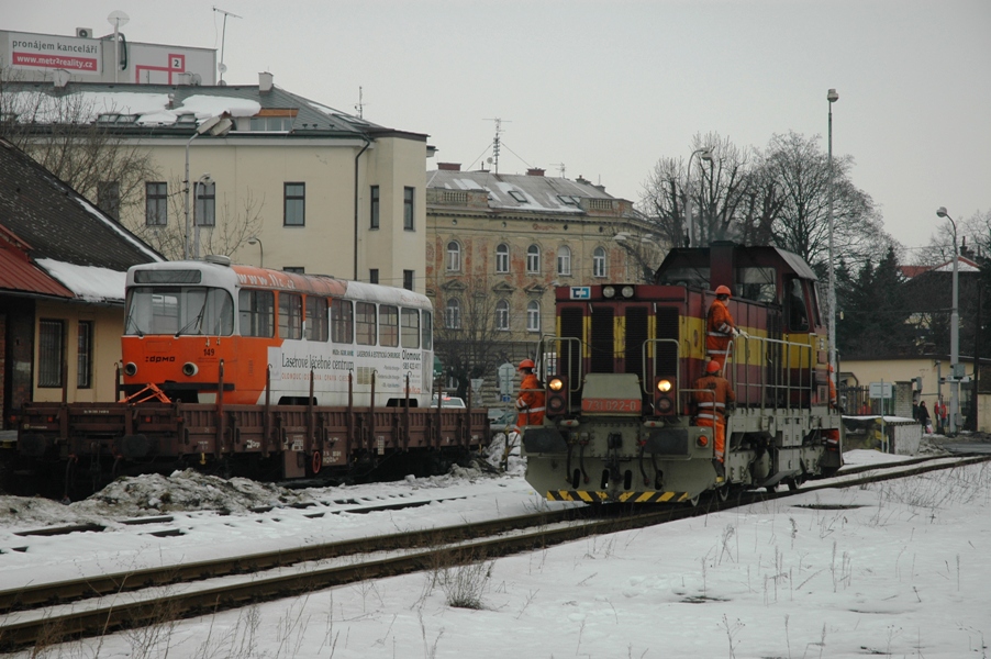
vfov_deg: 14.0
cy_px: 330
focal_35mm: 98
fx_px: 2682
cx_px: 496
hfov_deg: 20.9
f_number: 6.3
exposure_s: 1/250
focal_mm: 65
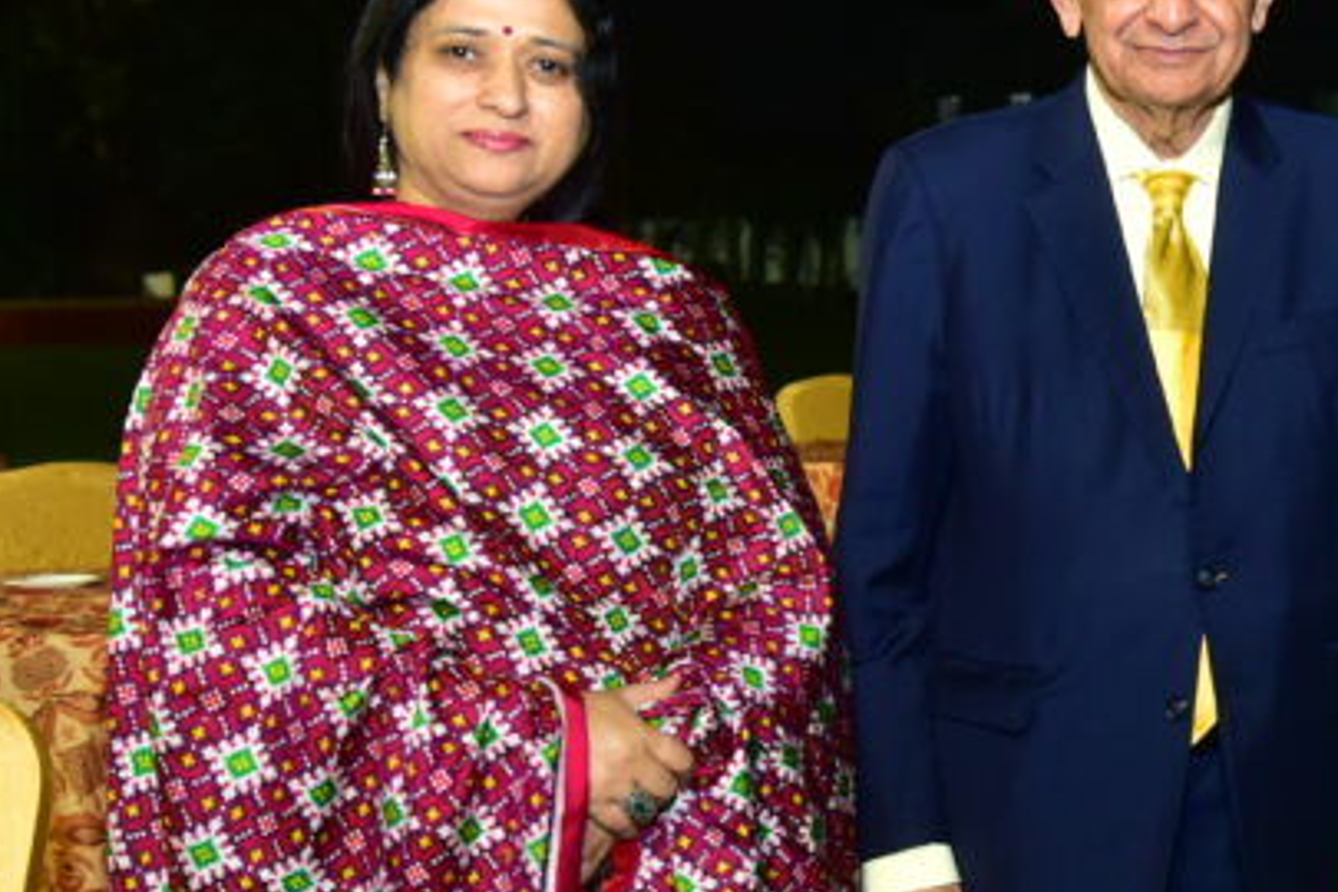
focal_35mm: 86
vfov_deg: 15.9
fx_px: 3196
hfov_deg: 22.1
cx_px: 1533
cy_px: 573
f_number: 4
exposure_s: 1/100
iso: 1600
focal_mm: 34
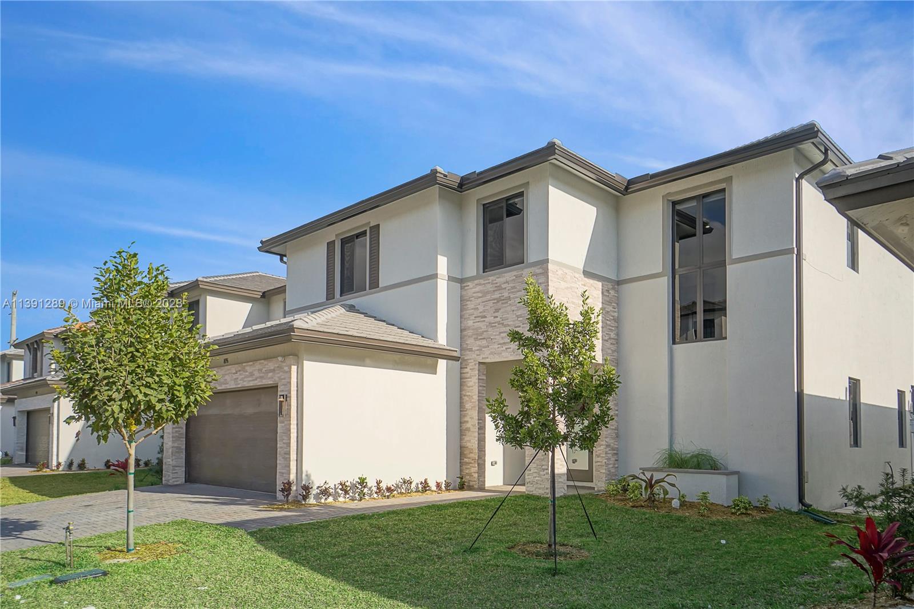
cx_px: 457
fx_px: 609
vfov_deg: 53.1
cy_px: 304
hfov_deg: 73.8
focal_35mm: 24
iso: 320
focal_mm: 16
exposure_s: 1/1000
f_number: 5.6
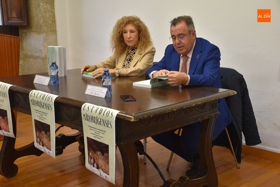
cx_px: 140
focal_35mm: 52
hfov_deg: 37.8
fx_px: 409
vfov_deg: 25.8
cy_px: 94
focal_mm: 35
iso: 500
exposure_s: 1/60
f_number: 4.2
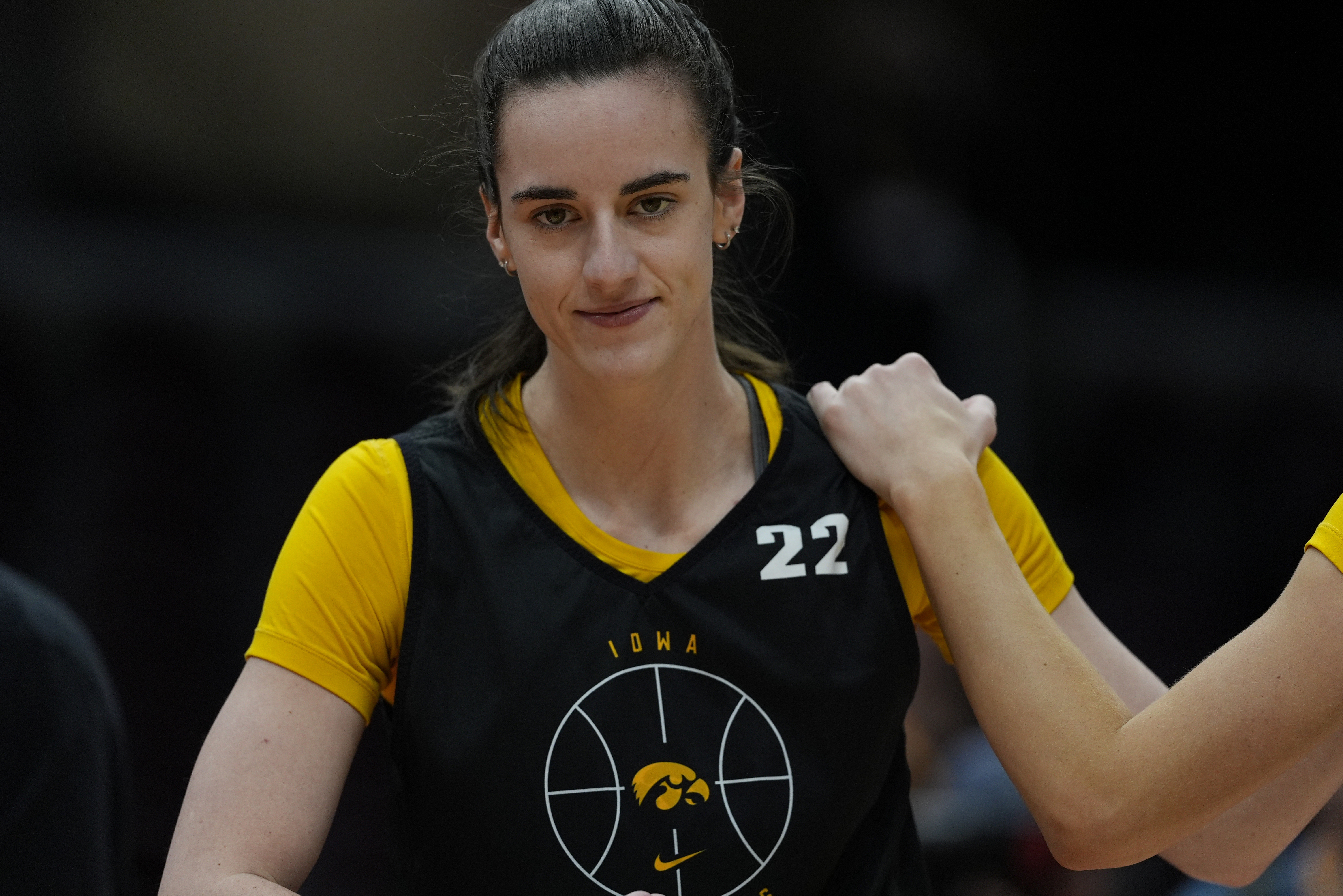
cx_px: 672
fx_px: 11191
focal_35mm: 300
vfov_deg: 4.6
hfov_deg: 6.9
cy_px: 448
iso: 2000
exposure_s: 1/2000
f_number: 2.8
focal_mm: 300
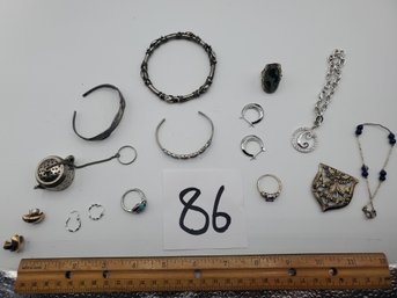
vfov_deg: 53.0
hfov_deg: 67.3
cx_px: 198
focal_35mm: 26
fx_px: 298
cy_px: 149
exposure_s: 1/662
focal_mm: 4.3
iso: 50
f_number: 2.4
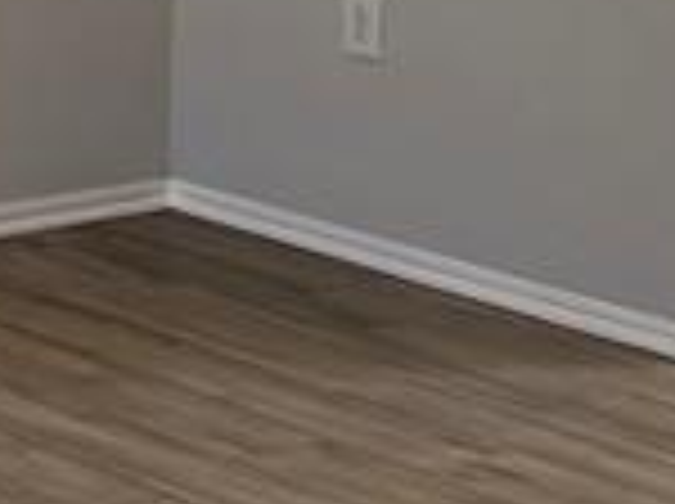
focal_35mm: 164
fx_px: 3193
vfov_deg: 8.6
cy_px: -428
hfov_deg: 10.0
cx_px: -1143
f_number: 1.78
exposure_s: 1/154
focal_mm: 6.76
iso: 160
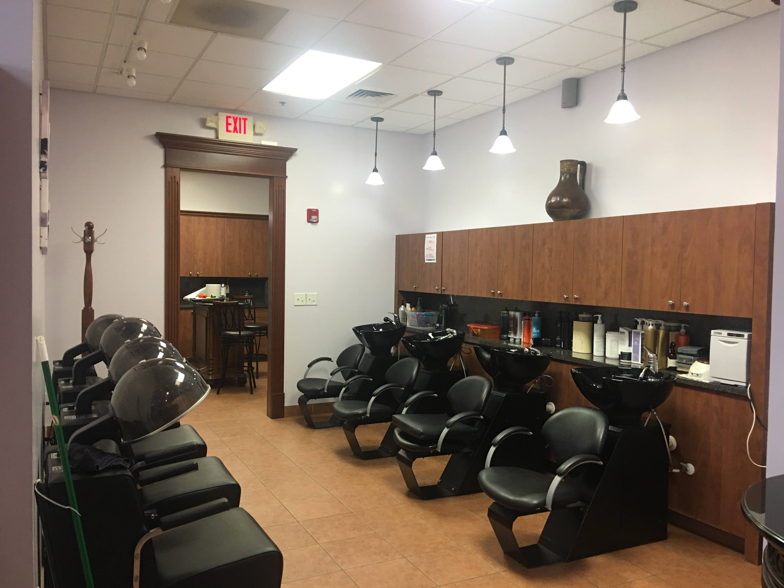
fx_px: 657
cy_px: 294
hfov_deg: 61.7
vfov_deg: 48.2
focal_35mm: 29
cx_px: 392
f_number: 2.2
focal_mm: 4.15
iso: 64
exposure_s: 1/15
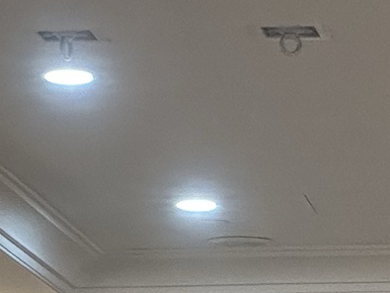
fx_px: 4393
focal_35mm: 390
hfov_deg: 5.0
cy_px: 698
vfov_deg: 3.8
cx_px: 626
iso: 400
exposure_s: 1/50
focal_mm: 9
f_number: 2.8
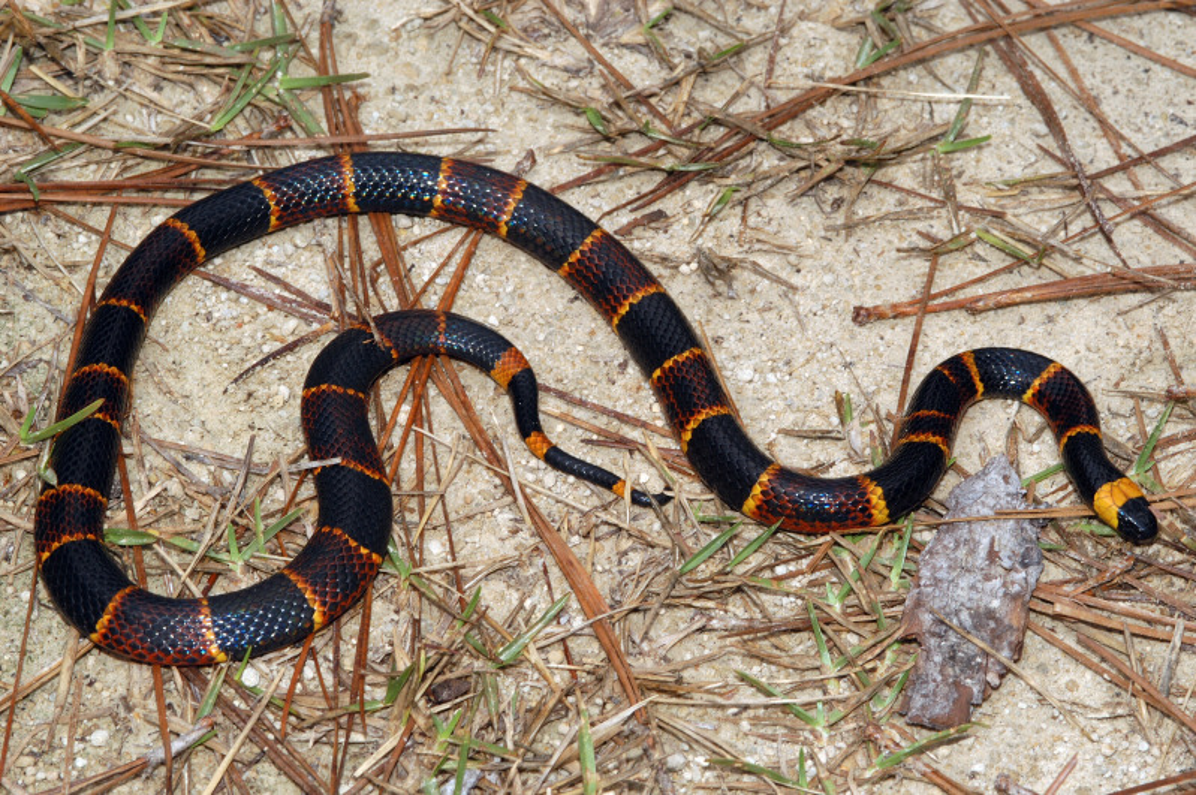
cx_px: 598
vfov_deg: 8.7
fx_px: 5227
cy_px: 398
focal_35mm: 158
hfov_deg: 13.1
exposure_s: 1/125
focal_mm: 105
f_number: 14
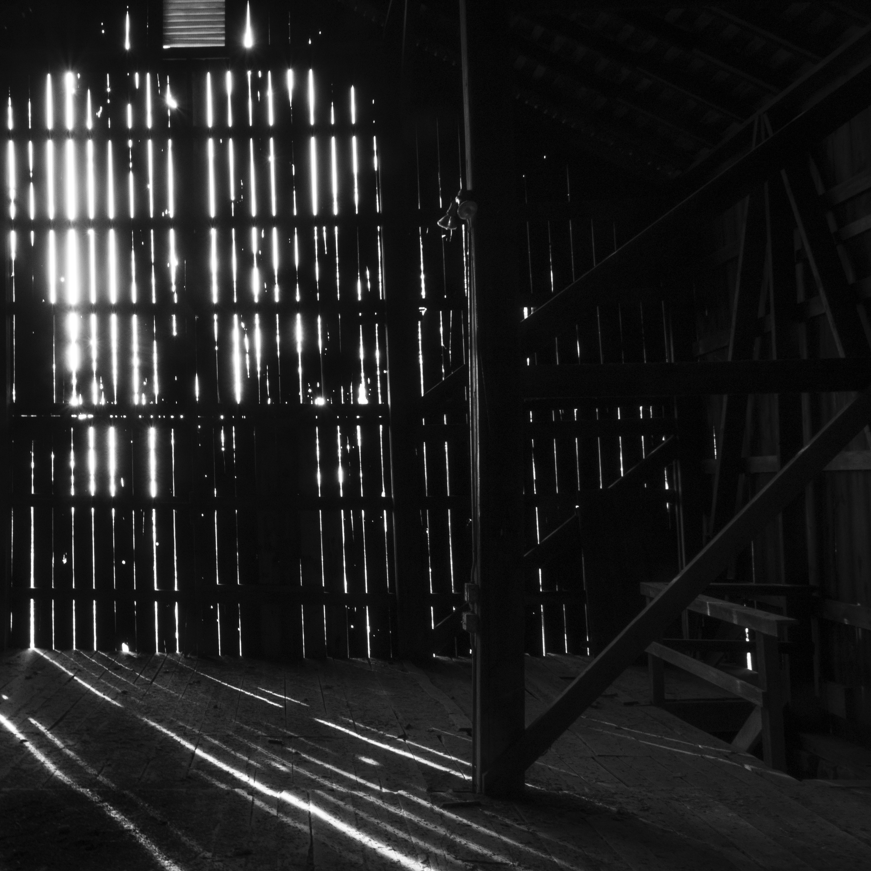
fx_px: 911
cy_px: 436
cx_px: 211
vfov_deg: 51.1
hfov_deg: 49.0
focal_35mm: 32
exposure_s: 1/5
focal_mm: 8.81
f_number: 9
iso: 400
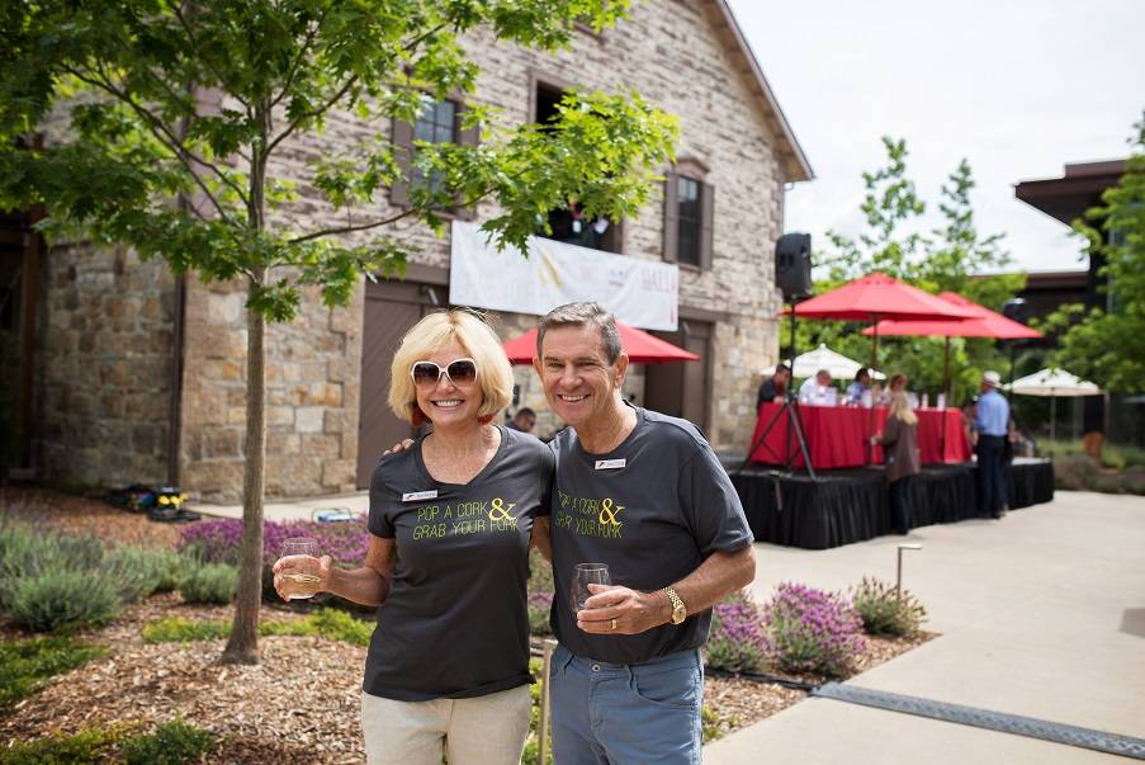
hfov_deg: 54.4
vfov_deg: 37.9
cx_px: 572
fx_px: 1114
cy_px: 382
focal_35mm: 35
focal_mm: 35
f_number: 3.5
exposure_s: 1/1250
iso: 125
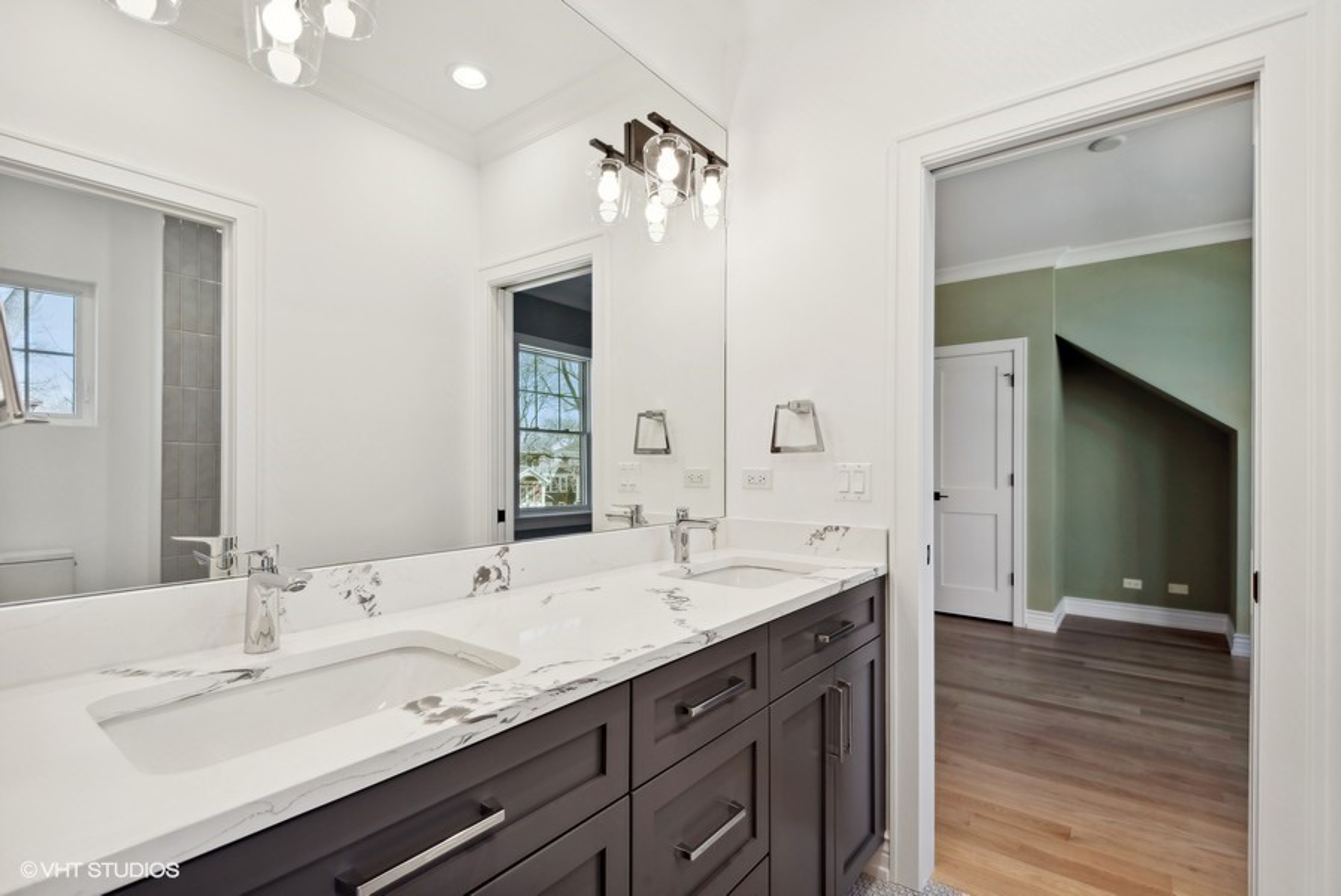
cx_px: 670
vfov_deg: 73.8
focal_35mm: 16
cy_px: 448
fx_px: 596
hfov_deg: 96.7
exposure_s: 1/30
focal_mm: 16
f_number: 9
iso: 200
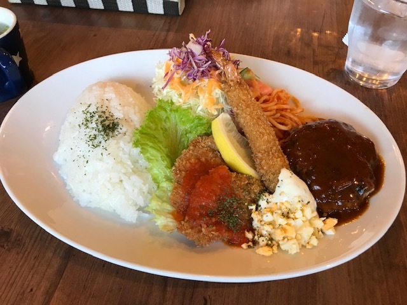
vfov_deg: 49.7
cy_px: 152
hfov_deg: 63.4
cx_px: 204
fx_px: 329
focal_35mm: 28
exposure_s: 1/30
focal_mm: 3.99
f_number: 1.8
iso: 32
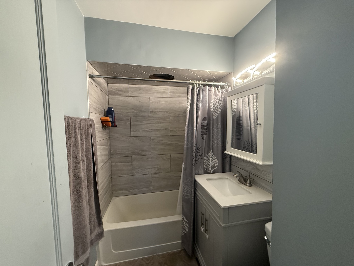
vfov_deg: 85.7
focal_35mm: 14
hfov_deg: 102.1
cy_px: 133
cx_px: 177
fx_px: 143
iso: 500
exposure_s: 1/120
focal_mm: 2.22
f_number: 2.2
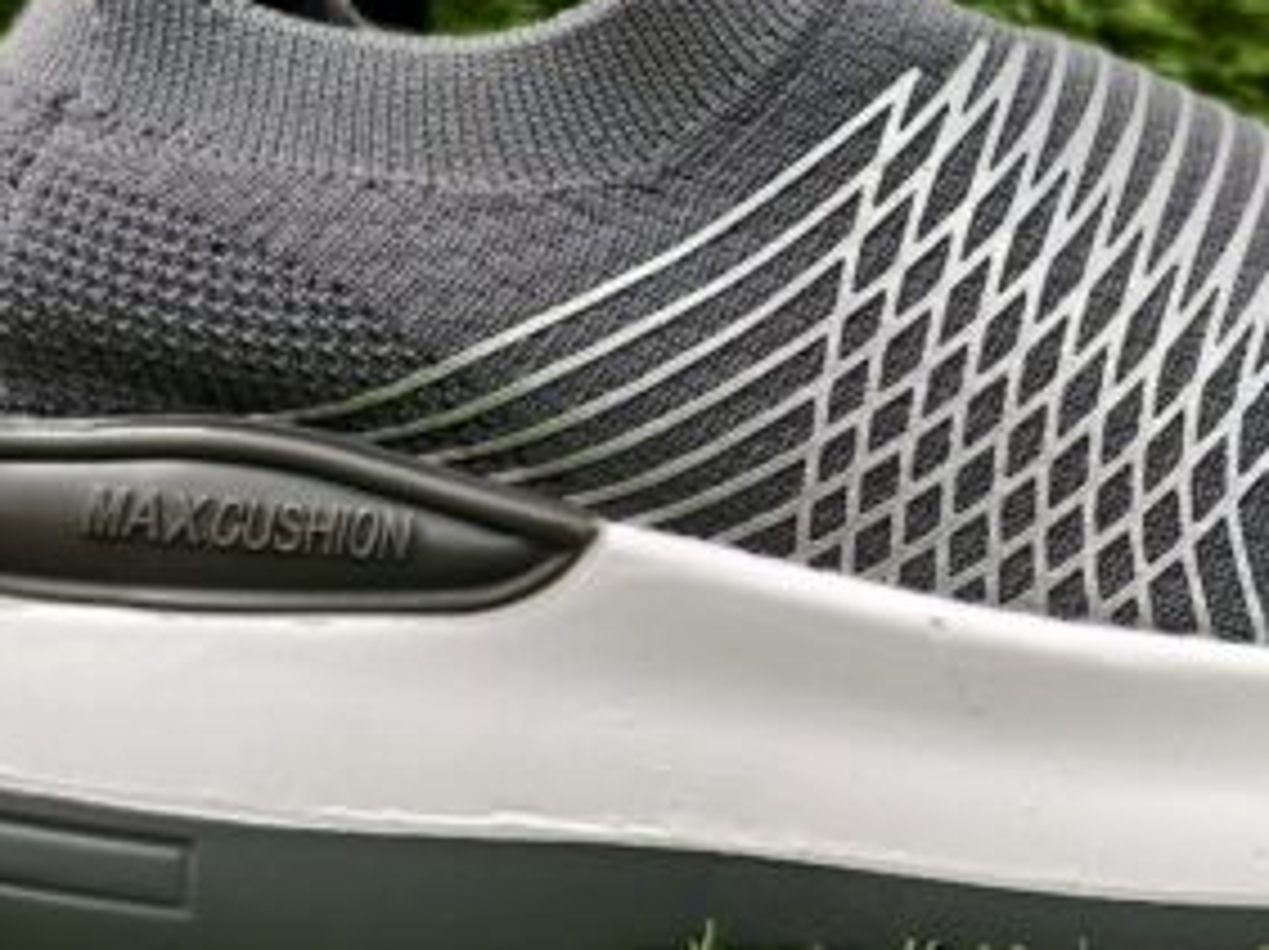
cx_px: 832
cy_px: 522
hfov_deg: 38.6
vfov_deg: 29.6
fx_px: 1795
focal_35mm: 49
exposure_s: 1/100
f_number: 1.57
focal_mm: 6.54
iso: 290
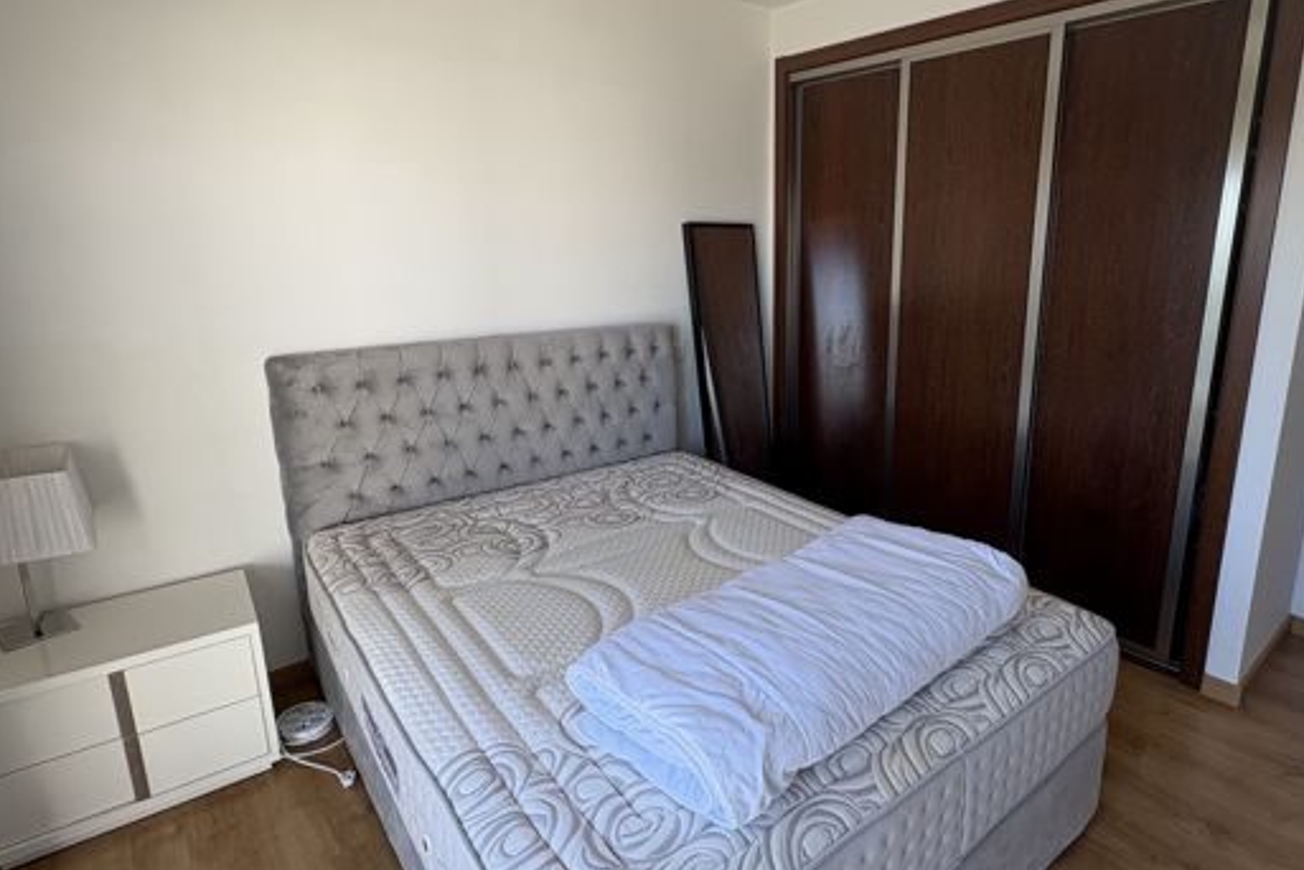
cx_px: 764
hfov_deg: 83.2
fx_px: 724
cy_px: 407
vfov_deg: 61.9
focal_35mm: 20
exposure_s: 1/99
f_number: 2.2
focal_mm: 2.22
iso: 64
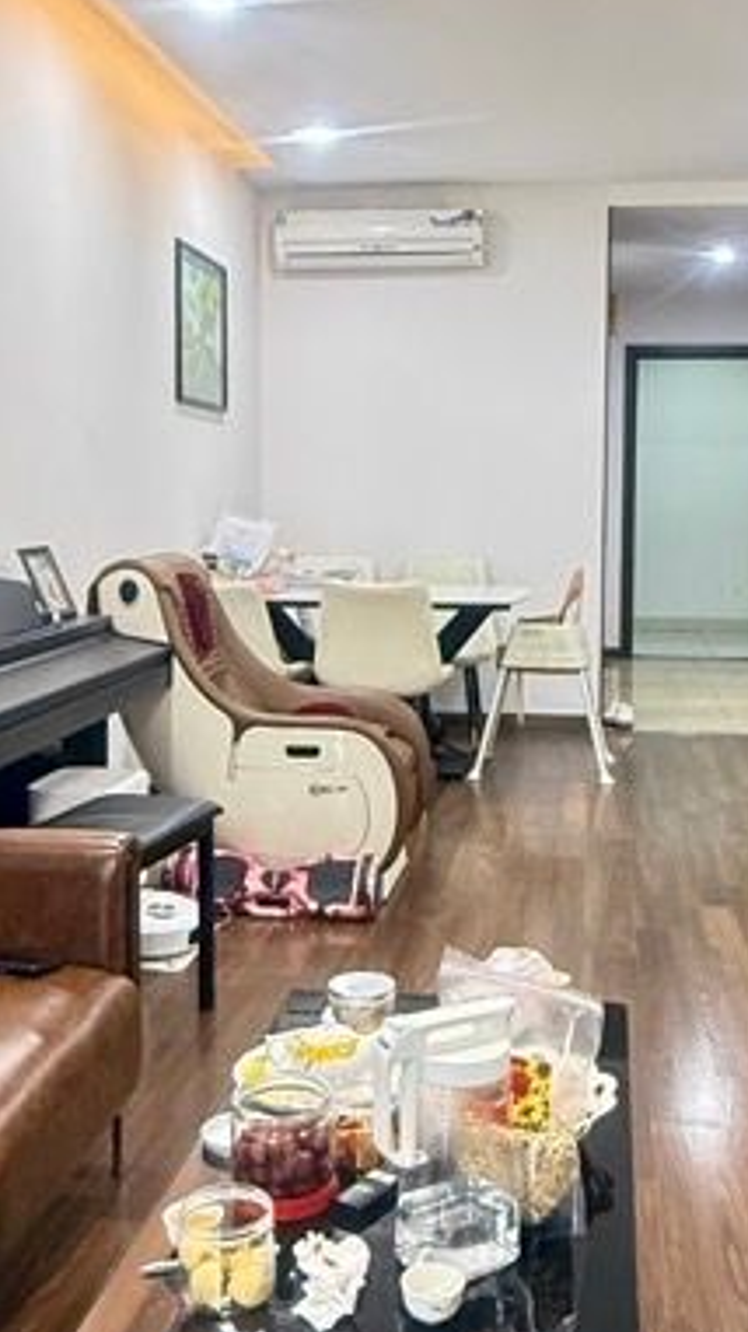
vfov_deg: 49.3
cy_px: 601
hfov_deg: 28.9
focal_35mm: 41
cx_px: 440
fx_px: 1447
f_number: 2.2
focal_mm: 2.22
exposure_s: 1/50
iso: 500
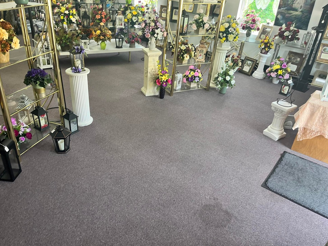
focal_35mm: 27
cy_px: 122
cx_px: 160
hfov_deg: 65.3
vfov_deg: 51.4
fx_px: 256
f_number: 1.6
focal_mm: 5.1
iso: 80
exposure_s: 1/60
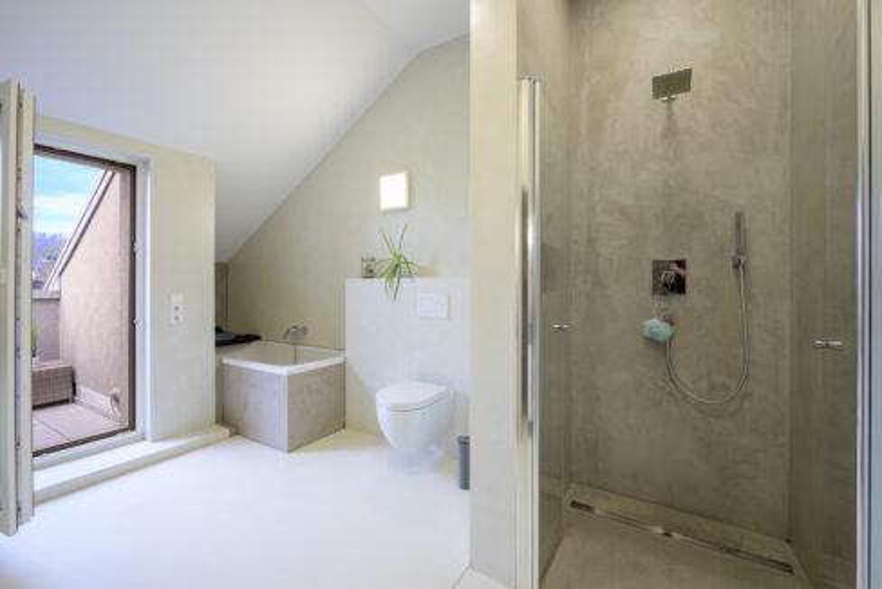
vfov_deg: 77.4
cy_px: 294
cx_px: 441
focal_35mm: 15
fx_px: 368
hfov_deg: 100.4
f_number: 9
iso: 200
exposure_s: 1/13
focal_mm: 15
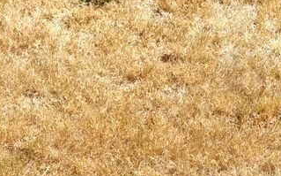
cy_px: 308
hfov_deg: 11.9
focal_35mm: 173
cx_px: -32
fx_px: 1324
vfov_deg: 7.4
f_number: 2.6
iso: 100
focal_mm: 5.99
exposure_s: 1/340
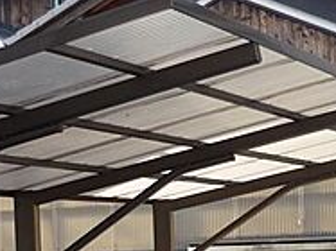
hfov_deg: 17.2
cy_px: 283
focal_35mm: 113
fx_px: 1096
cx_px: 291
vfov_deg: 12.8
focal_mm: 5.5
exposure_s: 1/400
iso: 100
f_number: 2.8
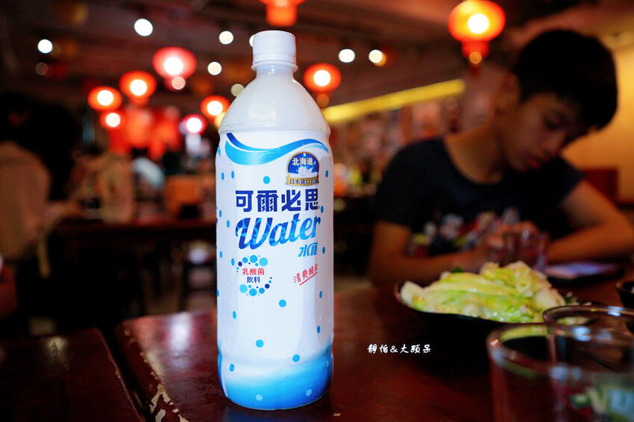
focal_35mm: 28
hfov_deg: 65.5
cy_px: 211
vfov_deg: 46.4
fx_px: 493
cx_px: 317
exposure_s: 1/40
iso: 320
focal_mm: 28
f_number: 3.2
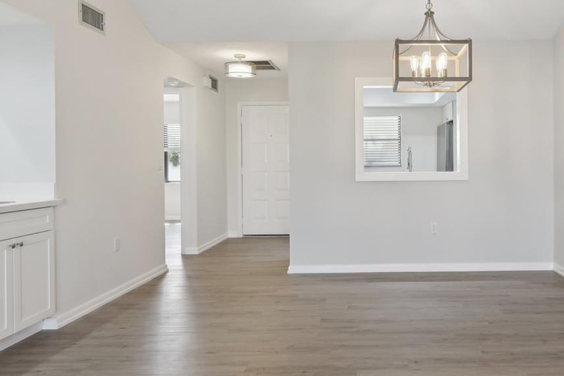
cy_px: 157
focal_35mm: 29
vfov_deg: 44.9
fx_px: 453
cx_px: 374
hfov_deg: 62.3
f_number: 8
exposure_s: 1/30
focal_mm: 15.5
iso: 400
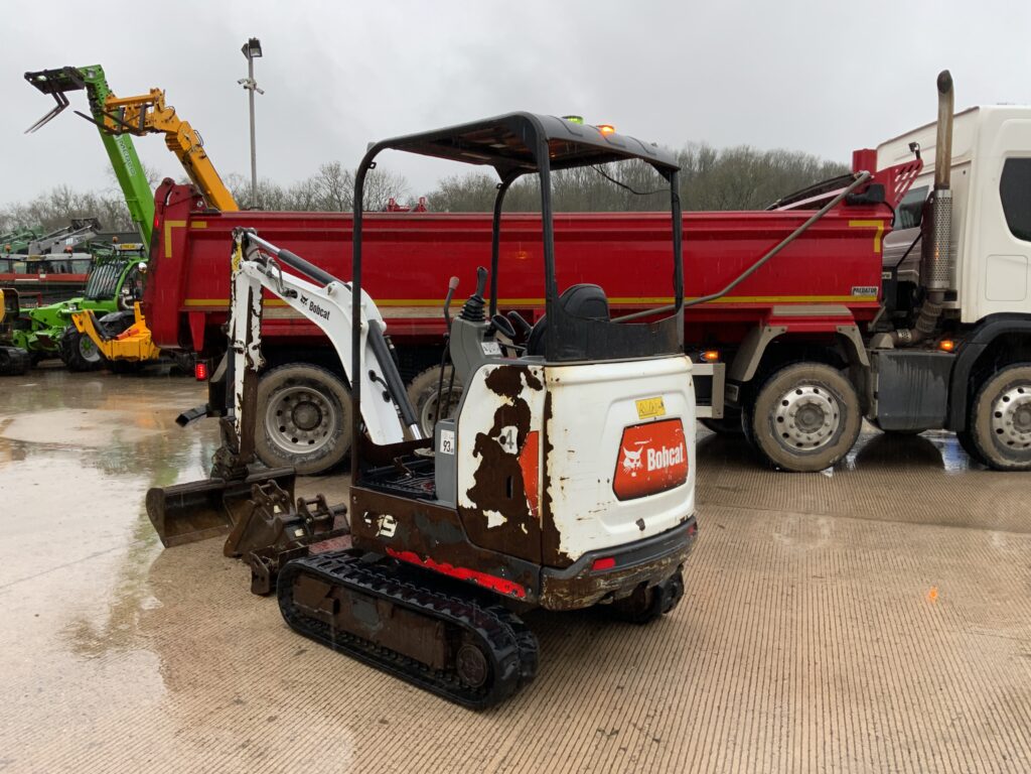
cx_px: 516
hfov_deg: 61.7
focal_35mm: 29
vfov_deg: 48.2
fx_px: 864
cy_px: 387
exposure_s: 1/122
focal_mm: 3
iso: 32
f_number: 1.8
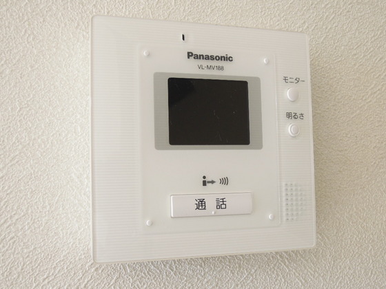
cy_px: 144
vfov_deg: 32.2
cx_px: 193
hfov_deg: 42.1
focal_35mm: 45
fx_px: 502
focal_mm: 8.1
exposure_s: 1/50
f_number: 3.5
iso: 200
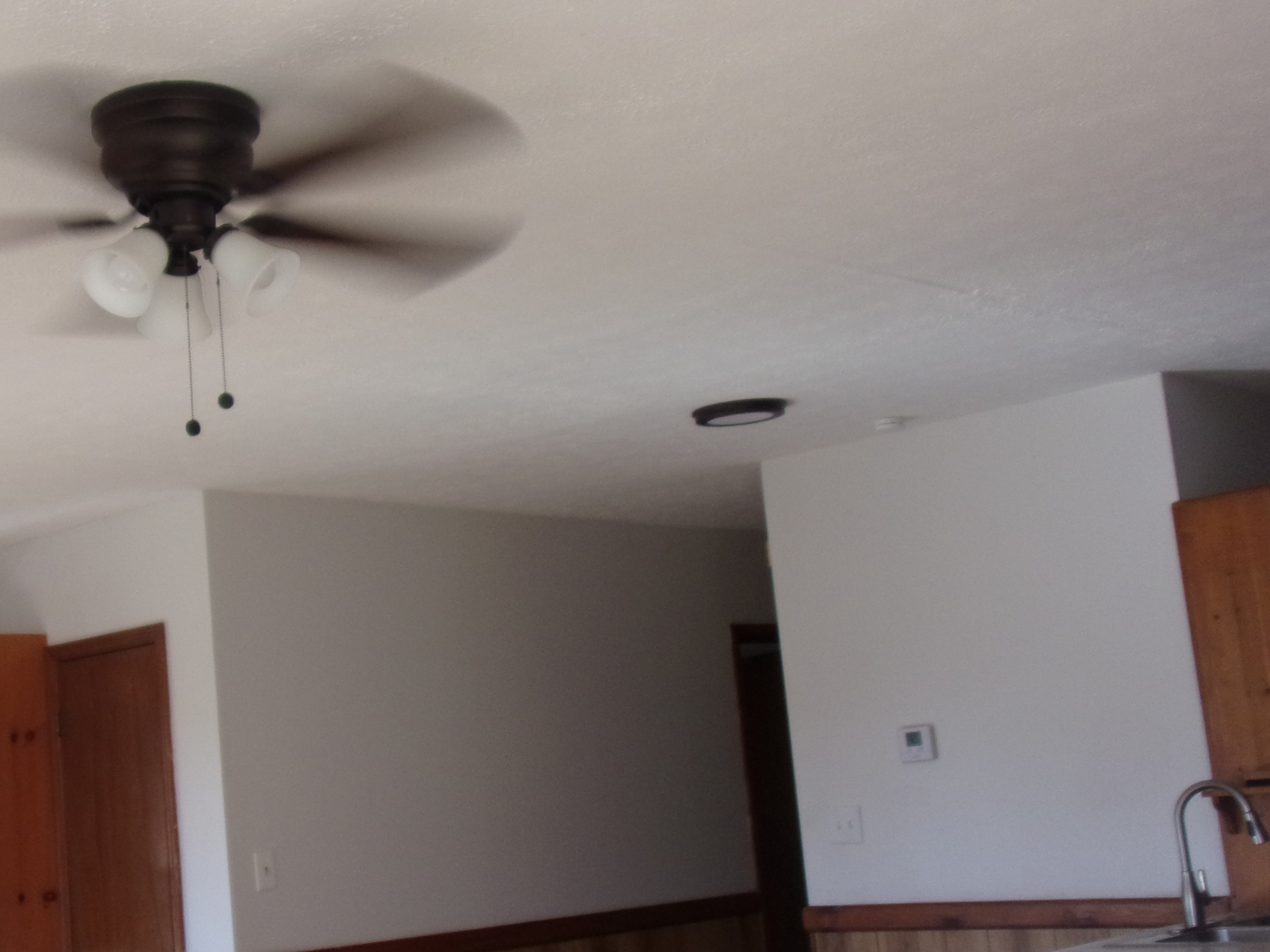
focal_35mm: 48
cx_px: 396
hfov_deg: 39.1
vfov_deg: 30.3
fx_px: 1761
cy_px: 477
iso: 80
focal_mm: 5.9
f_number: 3.7
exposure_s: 1/38
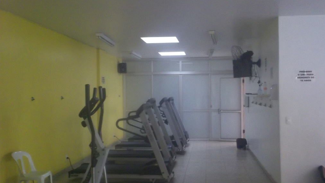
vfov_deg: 28.4
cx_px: 164
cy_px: 94
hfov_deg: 48.3
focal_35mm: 42
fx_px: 362
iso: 320
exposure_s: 1/8
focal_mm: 6.3
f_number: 4.5
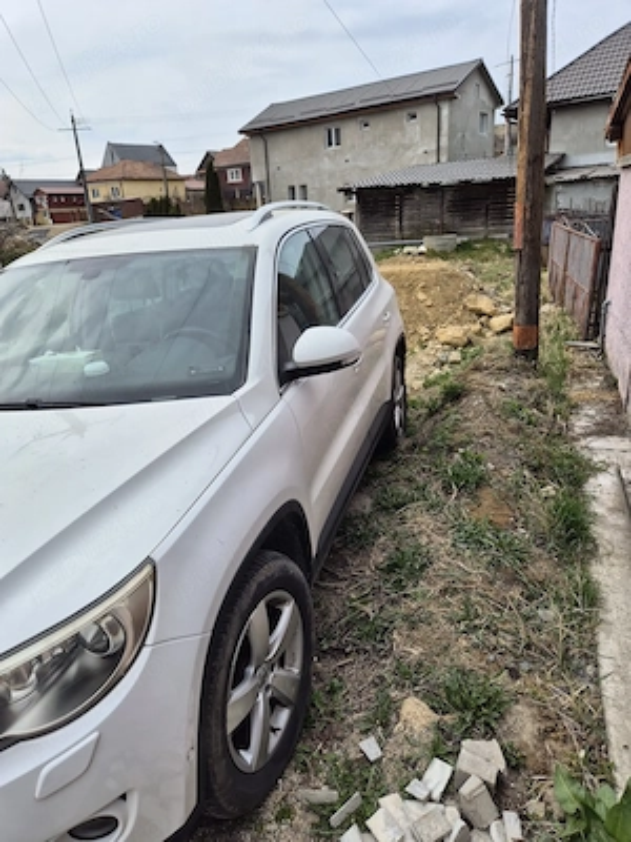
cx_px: 316
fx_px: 559
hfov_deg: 58.9
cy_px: 421
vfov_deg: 73.9
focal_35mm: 23
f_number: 1.8
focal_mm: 5.4
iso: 25
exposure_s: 1/1052
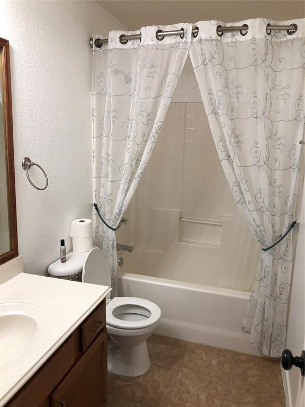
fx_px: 329
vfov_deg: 63.4
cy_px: 204
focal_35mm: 28
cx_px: 152
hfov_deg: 49.7
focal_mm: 3.99
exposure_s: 1/40
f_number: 1.8
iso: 25
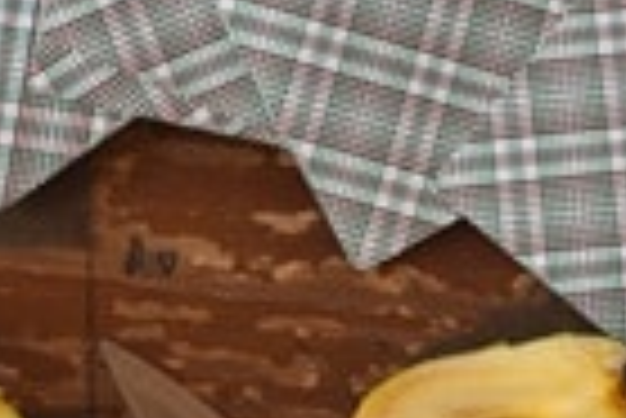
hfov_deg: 7.6
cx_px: -694
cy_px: 548
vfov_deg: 5.3
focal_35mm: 259
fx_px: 4508
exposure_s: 1/15
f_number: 7.1
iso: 100
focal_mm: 40
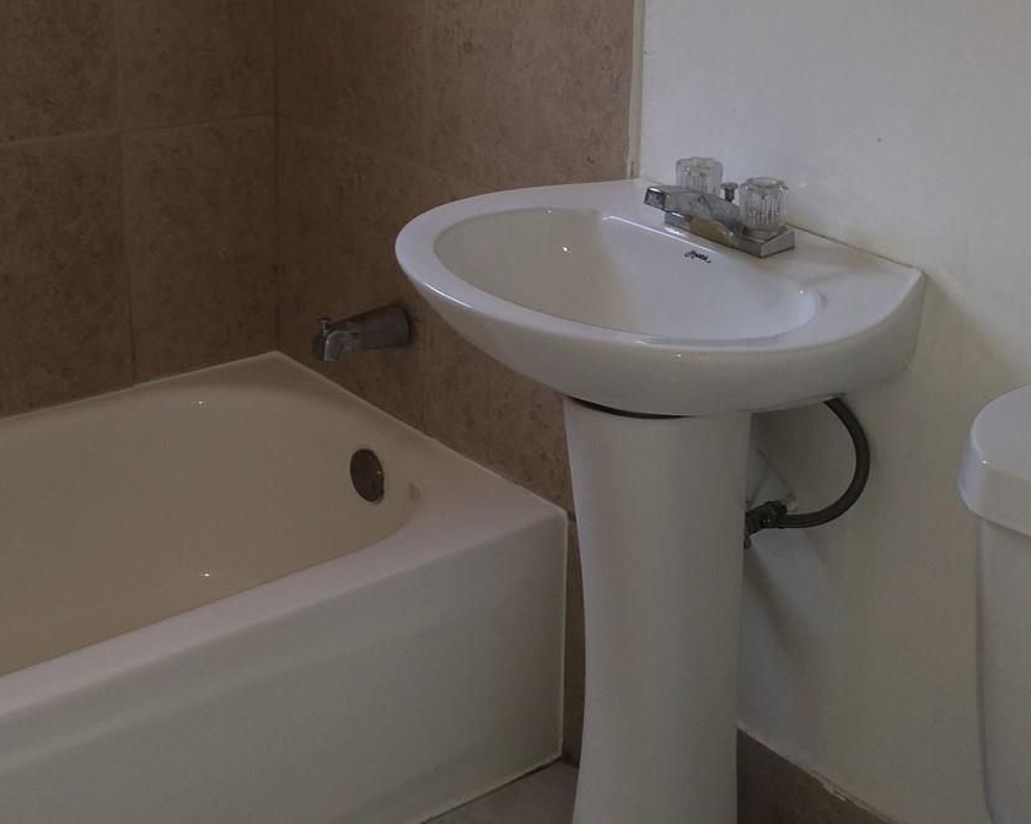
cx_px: 533
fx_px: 1648
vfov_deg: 27.9
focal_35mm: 54
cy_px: 264
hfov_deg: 34.7
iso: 40
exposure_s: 1/30
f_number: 2.2
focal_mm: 4.15
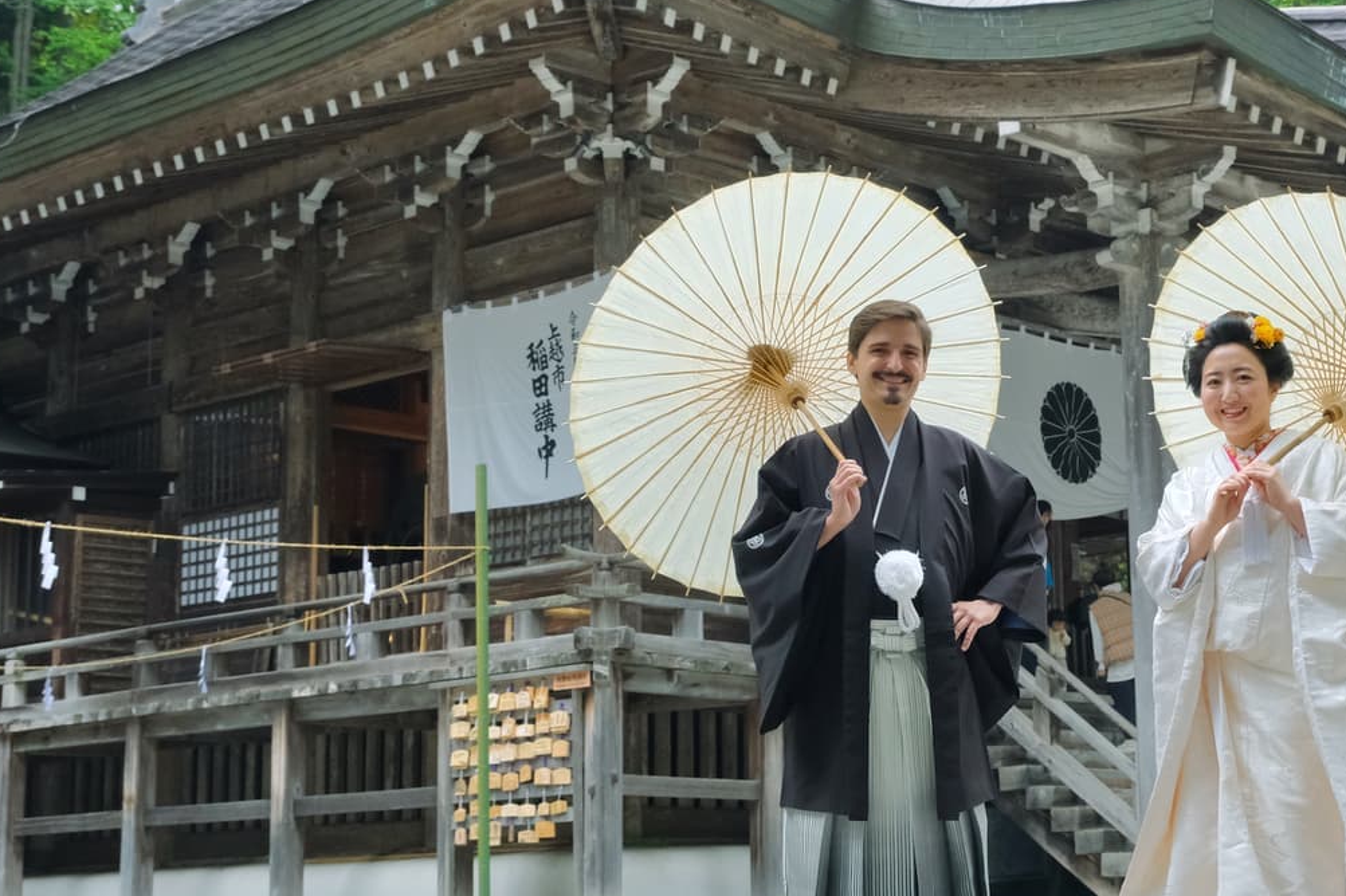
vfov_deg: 24.2
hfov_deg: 35.1
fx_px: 2093
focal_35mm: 56
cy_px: 477
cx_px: 947
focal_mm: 26
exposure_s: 1/100
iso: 1600
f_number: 7.1
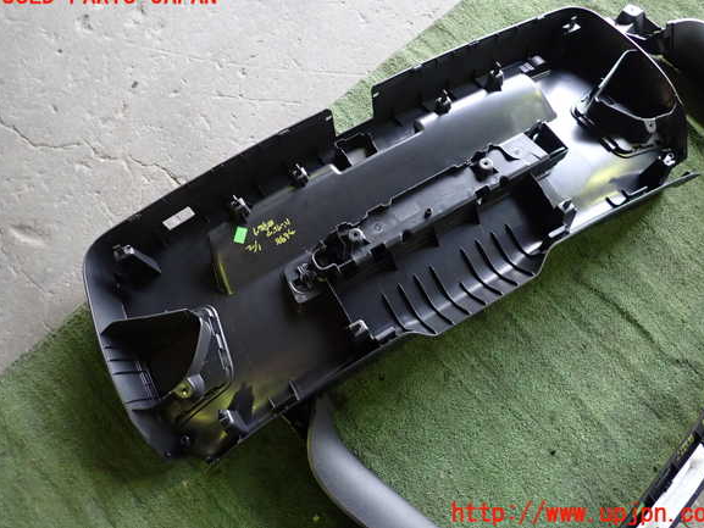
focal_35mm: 26
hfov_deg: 67.3
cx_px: 361
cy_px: 255
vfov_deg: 53.1
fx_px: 529
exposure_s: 1/30
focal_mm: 4.5
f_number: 2
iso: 320
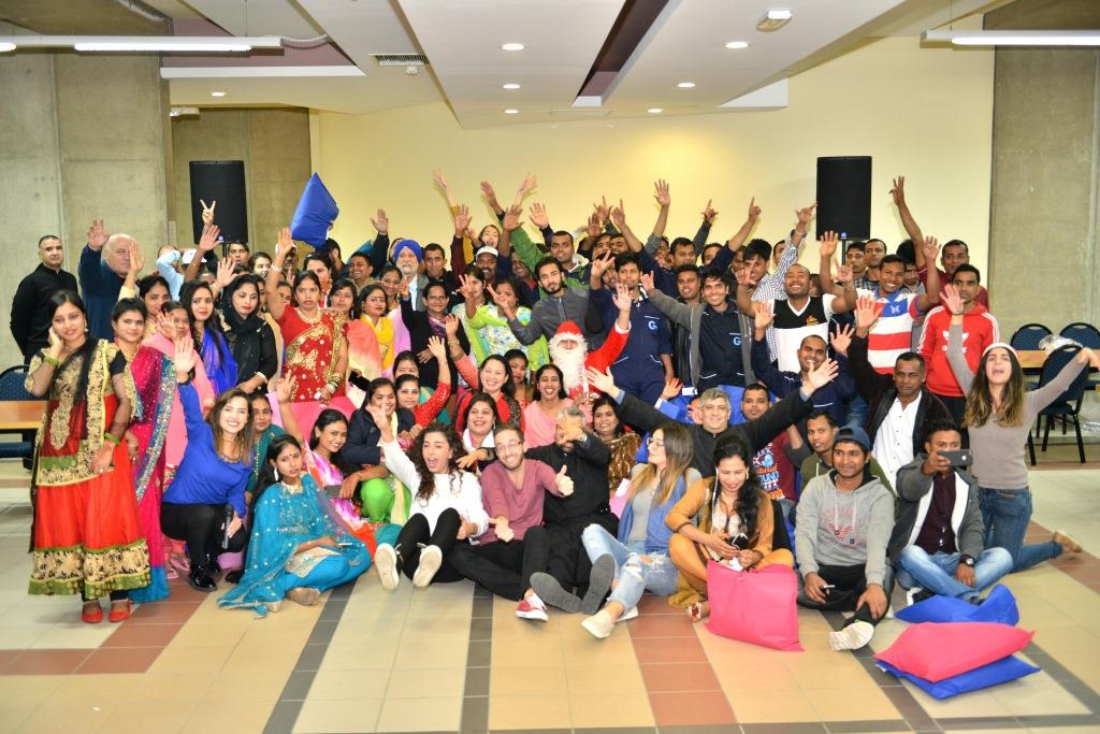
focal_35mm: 38
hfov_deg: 50.7
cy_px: 367
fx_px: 1161
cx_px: 550
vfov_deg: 35.1
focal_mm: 38
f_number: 2.8
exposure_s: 1/100
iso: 1250
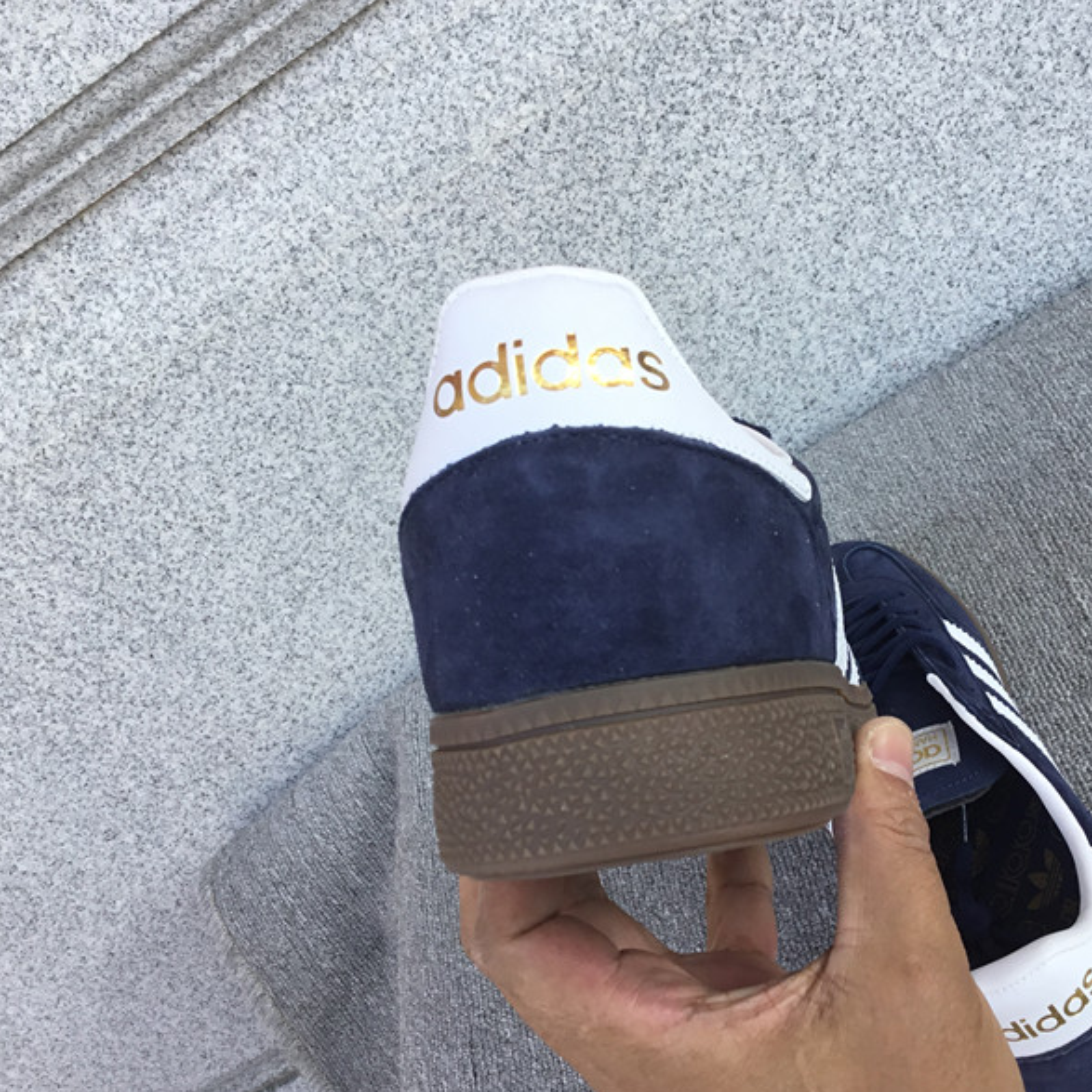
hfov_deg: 39.7
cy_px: 509
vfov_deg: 40.0
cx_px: 686
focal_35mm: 42
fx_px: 1499
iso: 25
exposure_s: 1/237
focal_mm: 3.3
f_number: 2.4
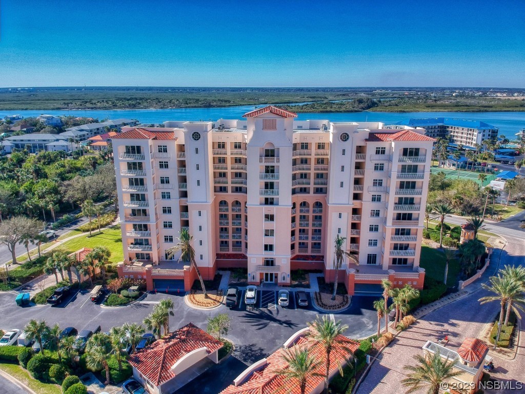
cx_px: 262
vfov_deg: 54.9
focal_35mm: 25
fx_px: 379
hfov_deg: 69.4
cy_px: 197
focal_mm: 4.49
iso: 101
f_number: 2.6
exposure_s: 1/2000
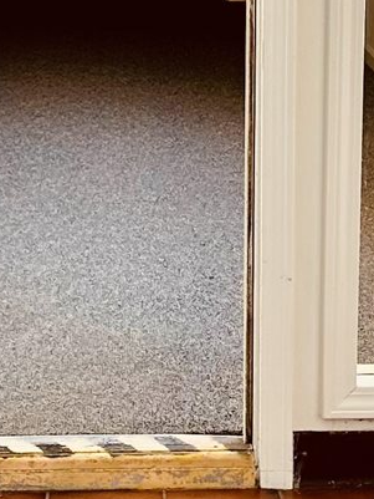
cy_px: 215
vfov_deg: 14.3
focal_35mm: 138
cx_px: 222
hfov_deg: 10.7
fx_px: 1987
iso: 80
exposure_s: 1/120
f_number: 1.78
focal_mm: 6.86
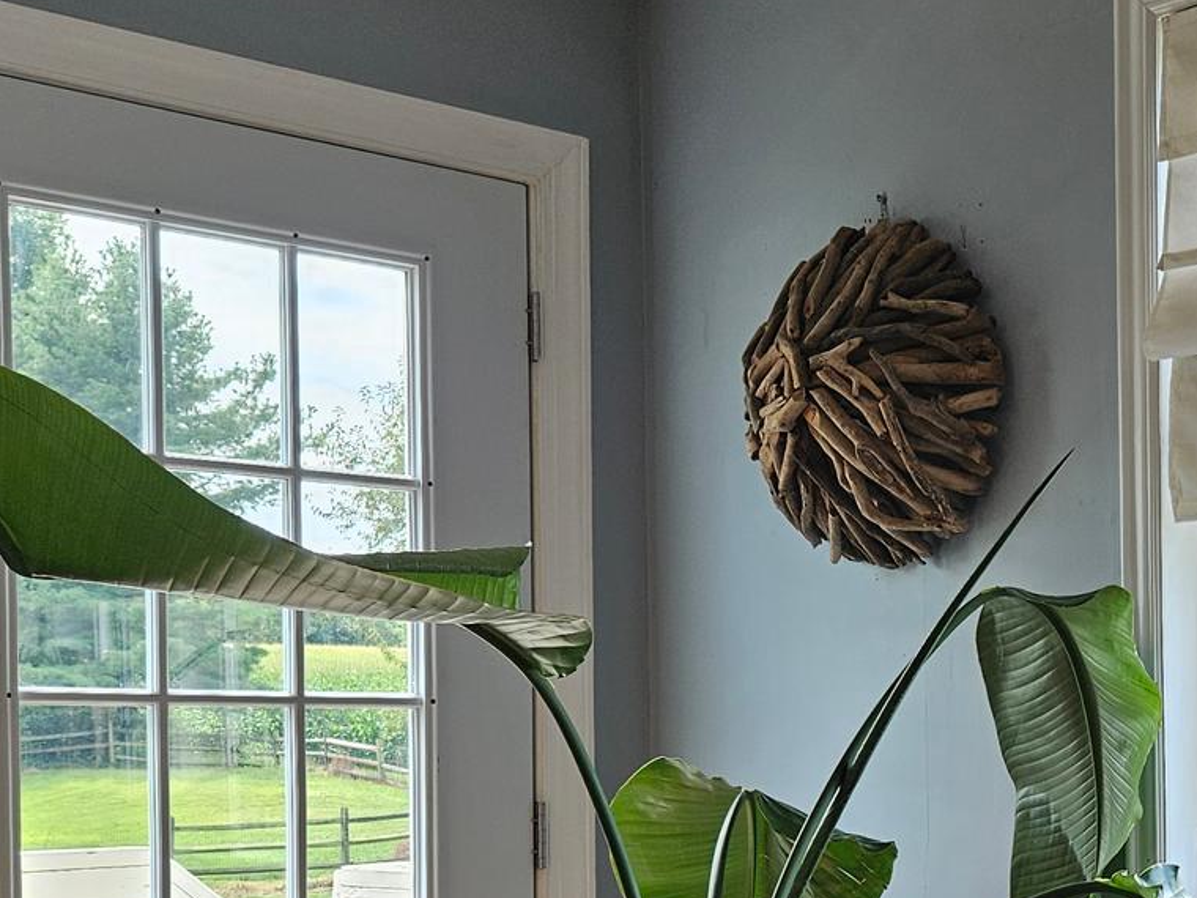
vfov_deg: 23.1
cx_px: 1284
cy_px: 792
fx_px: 2144
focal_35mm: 62
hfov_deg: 28.6
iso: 32
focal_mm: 5.4
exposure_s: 1/120
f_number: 1.8
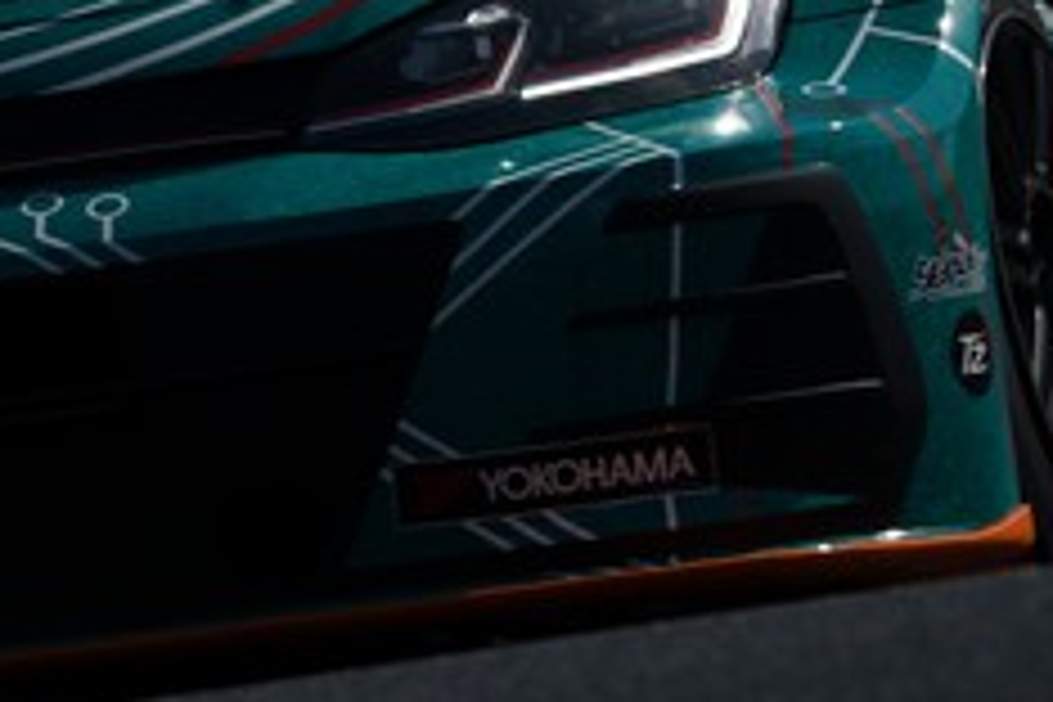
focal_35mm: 1810
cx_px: -45
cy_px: 72
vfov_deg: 0.8
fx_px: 52938
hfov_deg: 1.1
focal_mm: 588
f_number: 13
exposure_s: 1/800
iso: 200
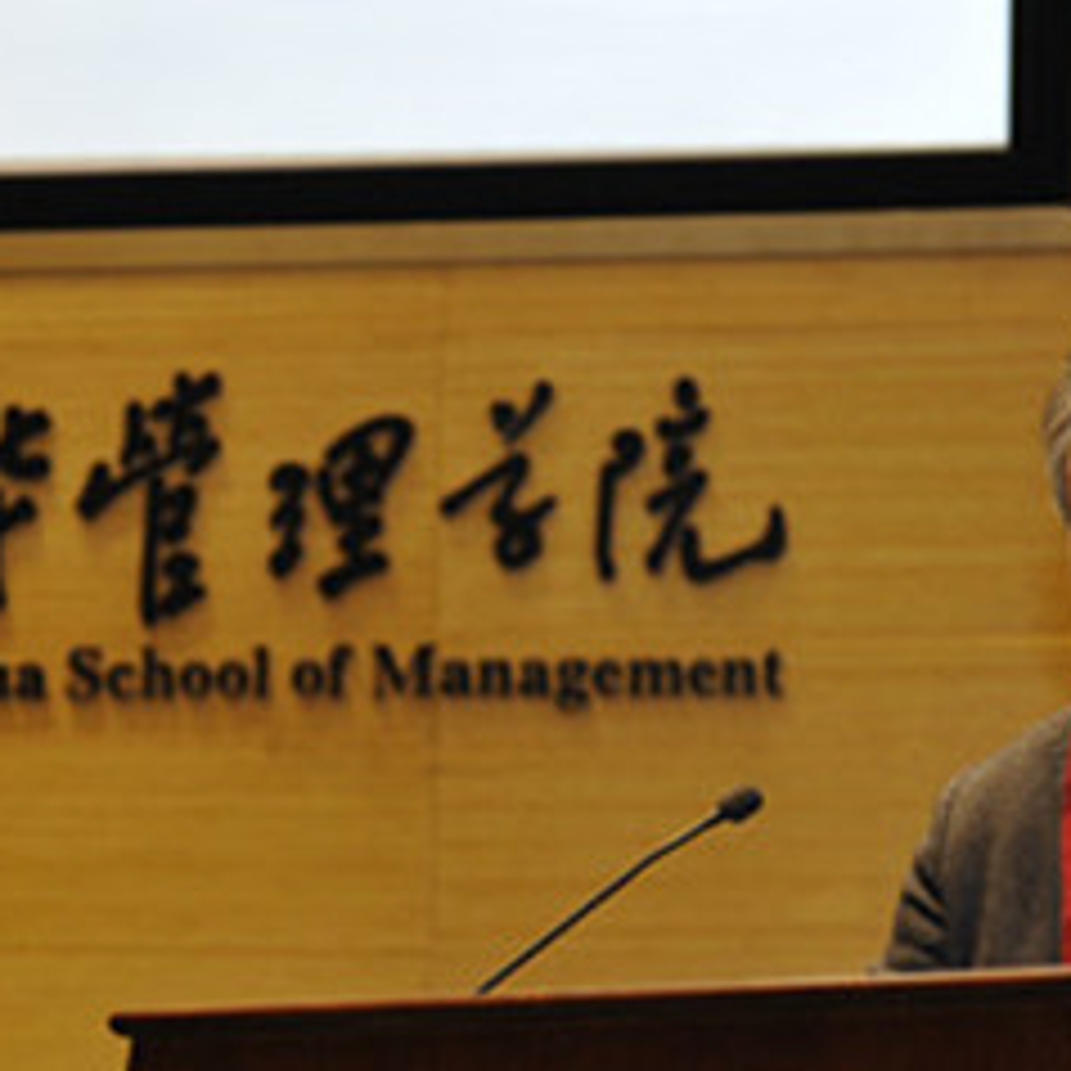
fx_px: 5671
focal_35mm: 162
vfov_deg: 10.7
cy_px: 891
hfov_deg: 10.8
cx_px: 432
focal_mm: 70
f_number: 3.3
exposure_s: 1/125
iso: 1600
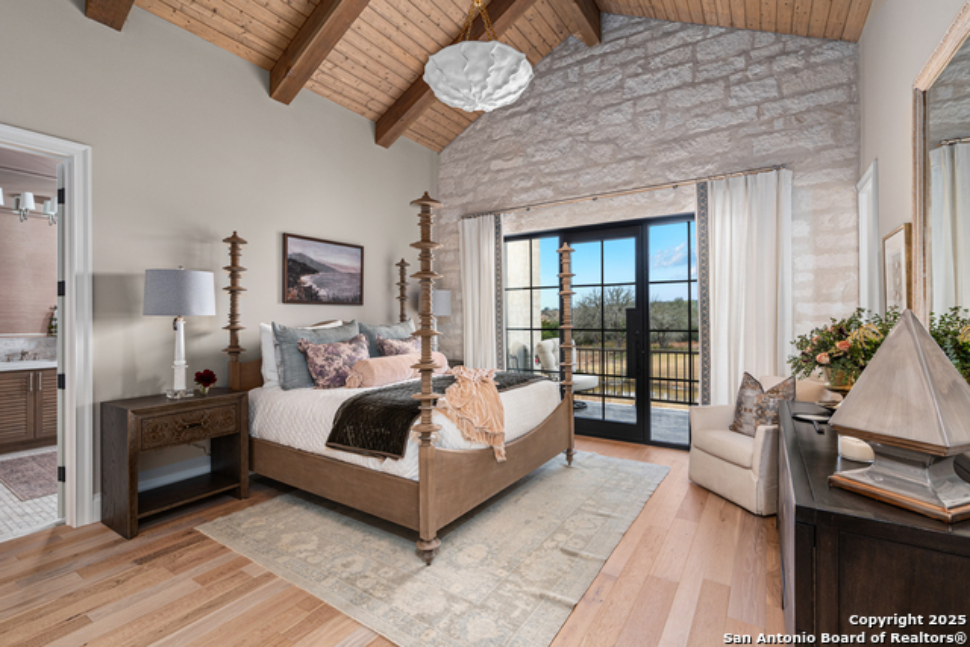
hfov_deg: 96.7
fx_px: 431
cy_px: 324
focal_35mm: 16
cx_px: 485
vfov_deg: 73.8
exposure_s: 1/2.5
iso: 400
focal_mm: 16
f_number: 8
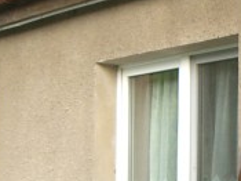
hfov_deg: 9.1
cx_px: 318
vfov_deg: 6.9
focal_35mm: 215
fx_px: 1496
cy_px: 169
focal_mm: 7.6
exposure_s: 1/100
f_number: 3
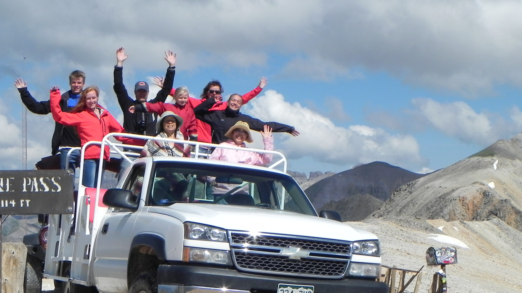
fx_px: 1149
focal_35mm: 83
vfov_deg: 14.5
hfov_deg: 25.5
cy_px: 183
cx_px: 203
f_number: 8
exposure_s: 1/563
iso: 160
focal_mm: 10.3
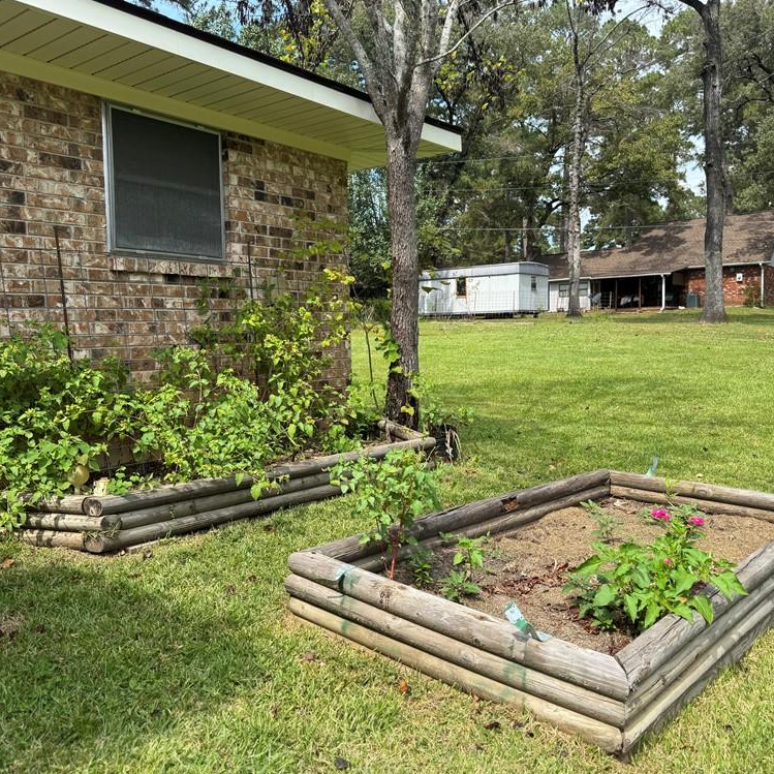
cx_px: 401
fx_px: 734
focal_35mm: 29
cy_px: 390
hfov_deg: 55.6
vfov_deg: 55.6
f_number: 1.78
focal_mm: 6.76
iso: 80
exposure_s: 1/1818
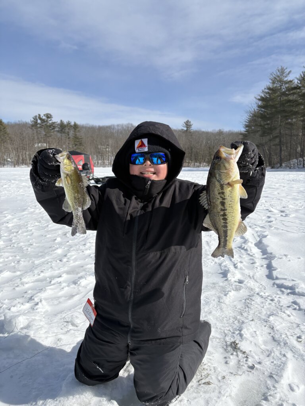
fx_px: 305
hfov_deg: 53.1
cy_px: 203
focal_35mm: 26
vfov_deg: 67.3
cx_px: 152
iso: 50
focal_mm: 5.96
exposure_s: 1/5348
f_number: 1.6
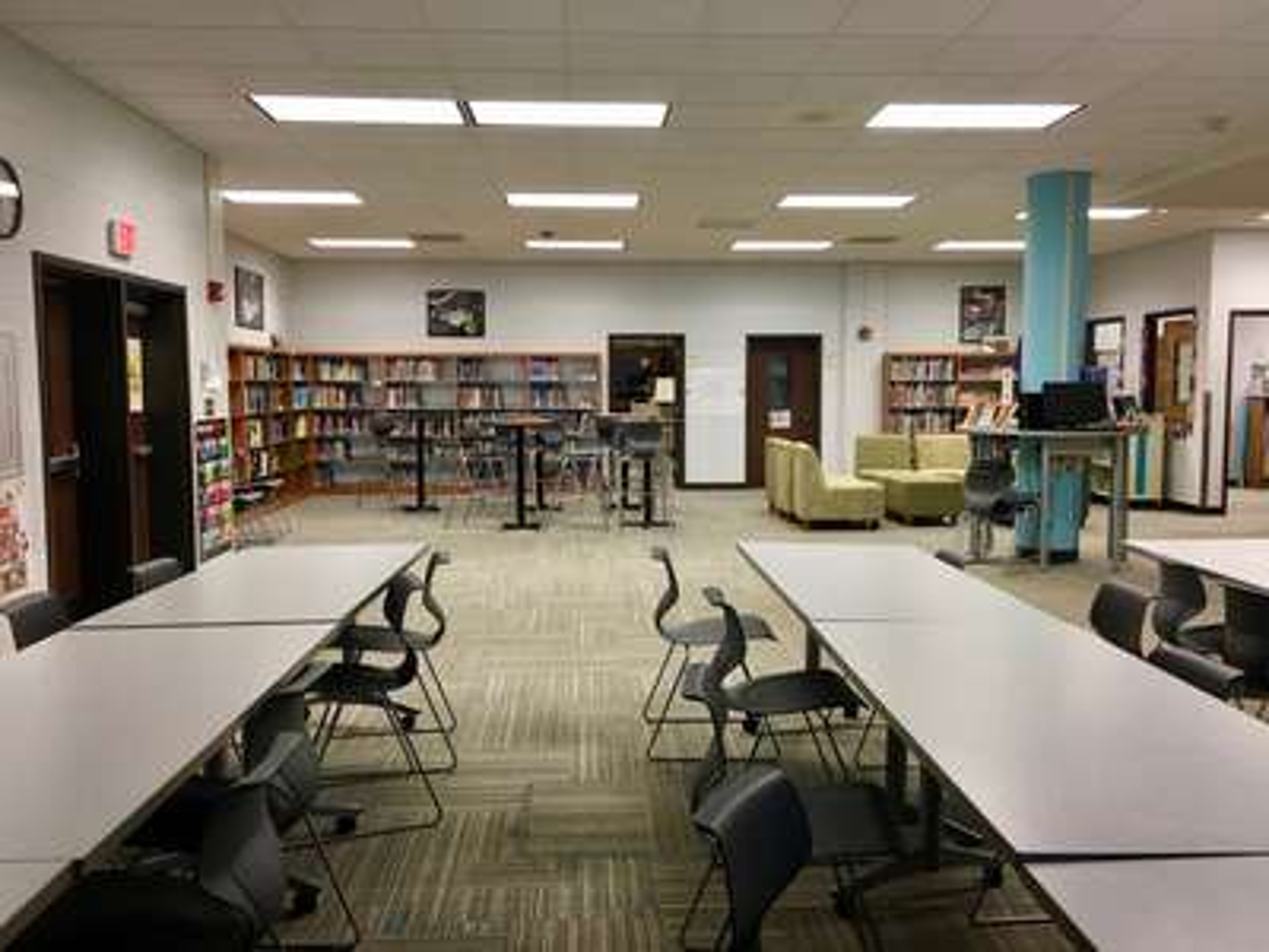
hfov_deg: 61.7
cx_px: 634
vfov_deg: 48.2
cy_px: 476
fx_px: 1063
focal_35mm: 29
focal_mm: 4.15
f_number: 2.2
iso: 32
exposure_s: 1/15
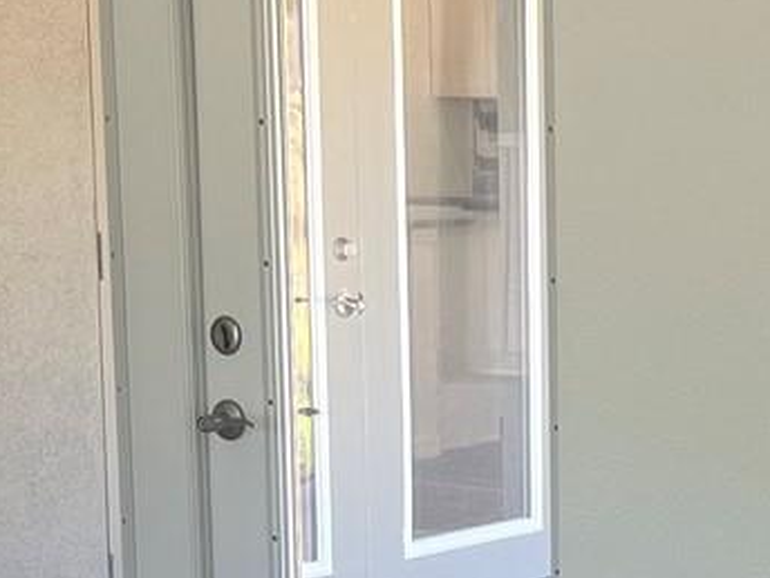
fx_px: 2692
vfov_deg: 12.1
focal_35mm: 121
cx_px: 848
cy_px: 542
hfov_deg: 15.8
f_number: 1.5
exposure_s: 1/121
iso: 50
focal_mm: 5.7
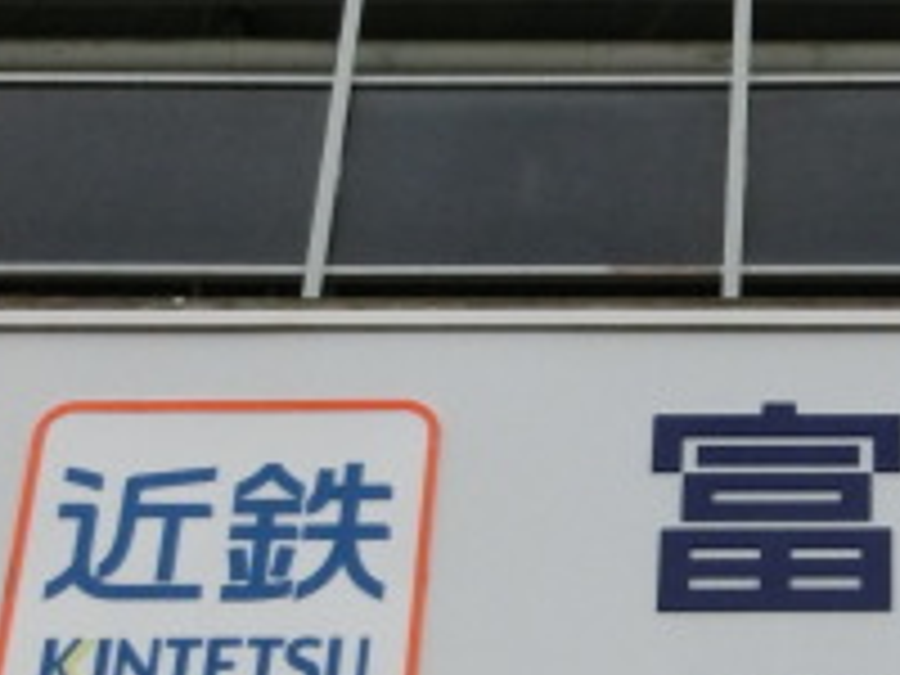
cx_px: 940
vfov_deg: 13.5
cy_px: 567
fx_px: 2834
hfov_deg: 17.5
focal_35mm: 109
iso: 400
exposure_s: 1/80
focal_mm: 6
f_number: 3.9
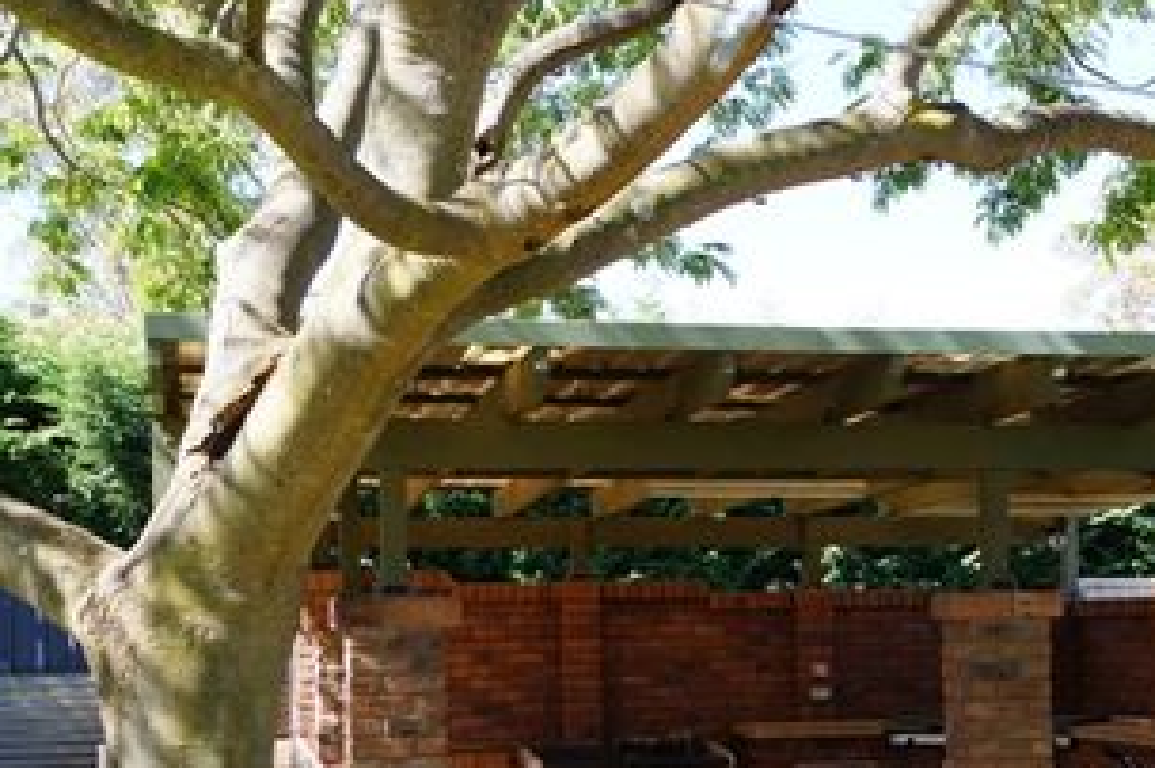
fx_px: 2083
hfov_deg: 30.4
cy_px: 572
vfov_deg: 20.7
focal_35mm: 65
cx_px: 889
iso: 400
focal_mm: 28
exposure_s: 1/200
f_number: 8
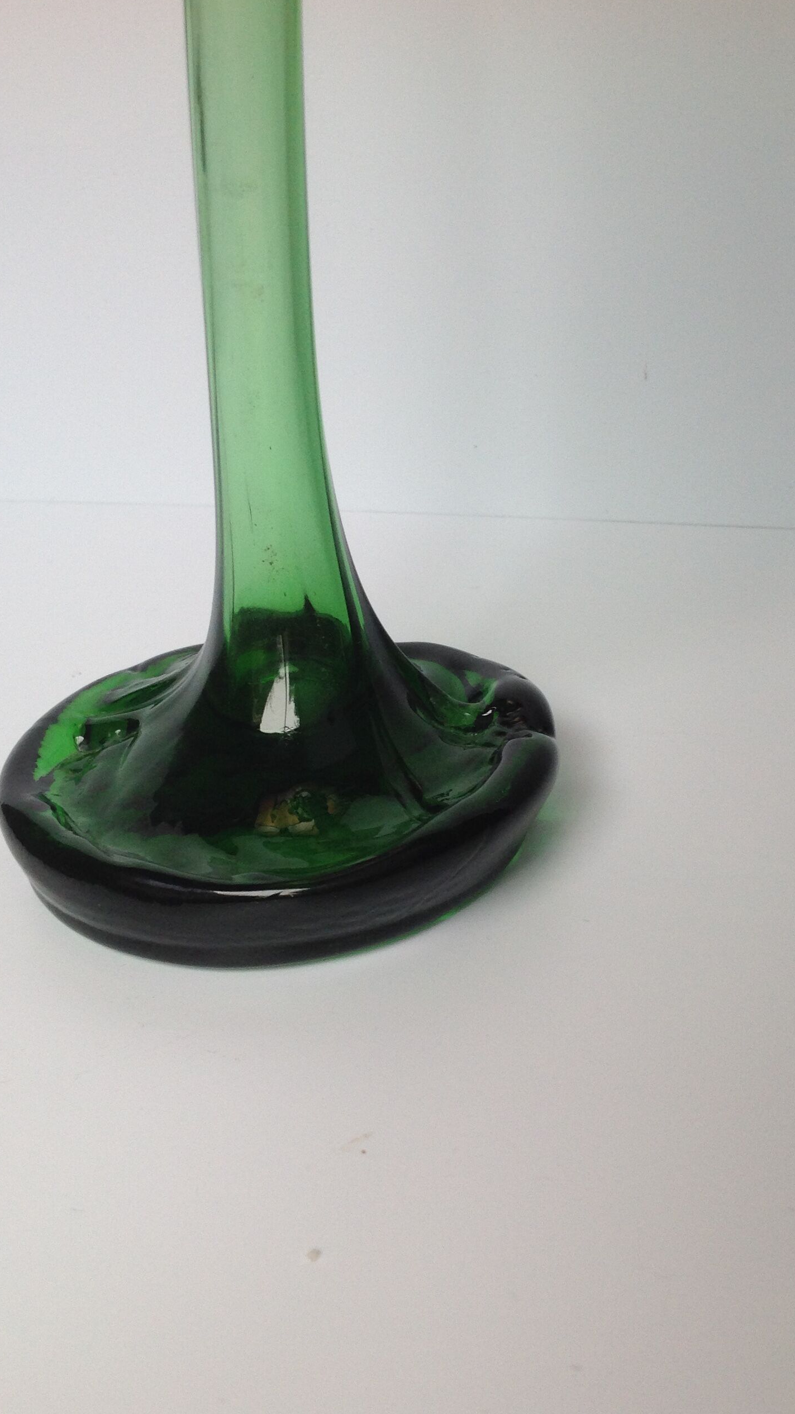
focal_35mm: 39
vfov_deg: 51.6
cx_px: 392
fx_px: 1462
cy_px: 709
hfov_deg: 30.4
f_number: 2.4
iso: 80
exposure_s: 1/120
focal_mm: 4.28
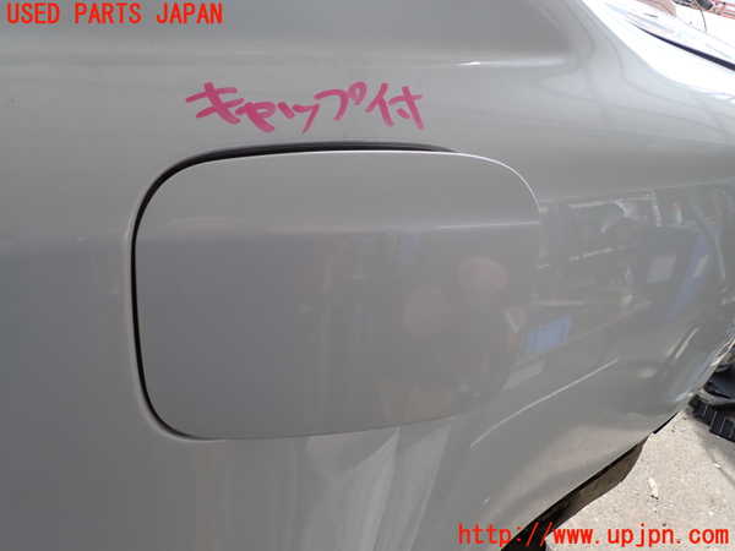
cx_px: 368
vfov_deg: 54.9
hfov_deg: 69.4
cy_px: 276
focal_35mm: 25
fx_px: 531
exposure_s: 1/160
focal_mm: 4.5
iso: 100
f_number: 2.8
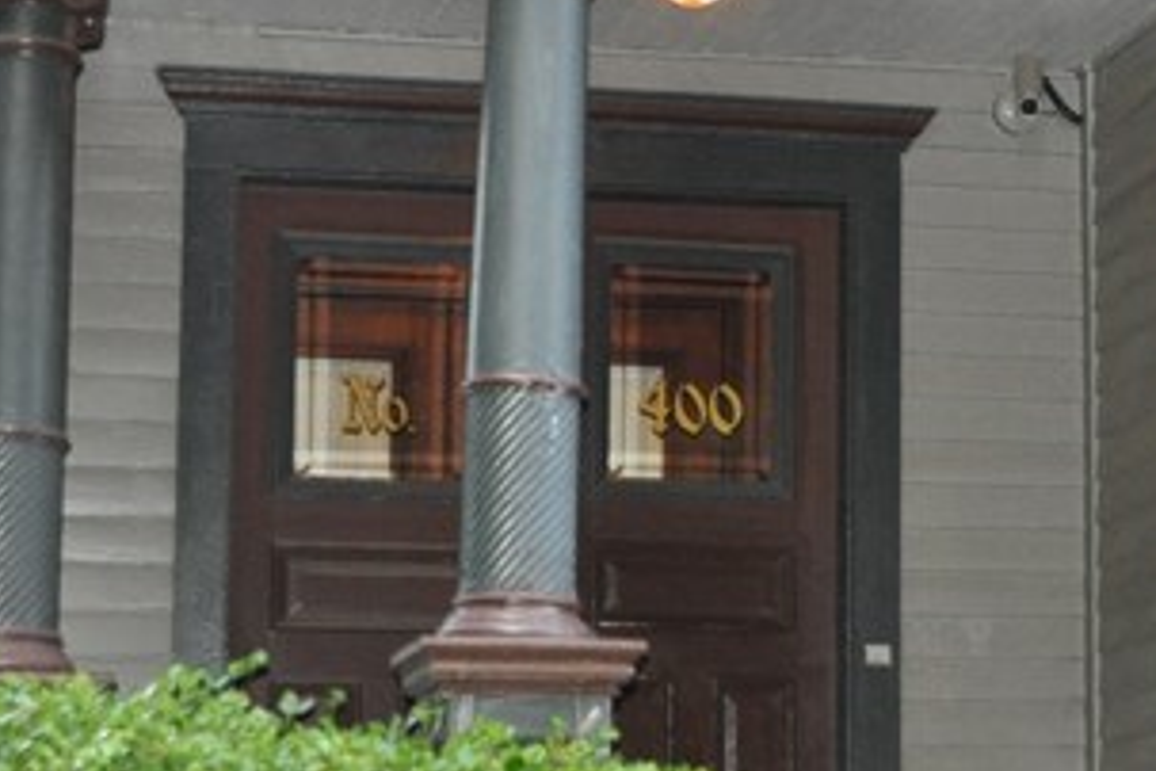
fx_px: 3622
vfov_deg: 12.1
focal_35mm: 113
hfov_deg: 17.4
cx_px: 1328
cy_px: 565
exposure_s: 1/60
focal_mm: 21
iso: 800
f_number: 3.5
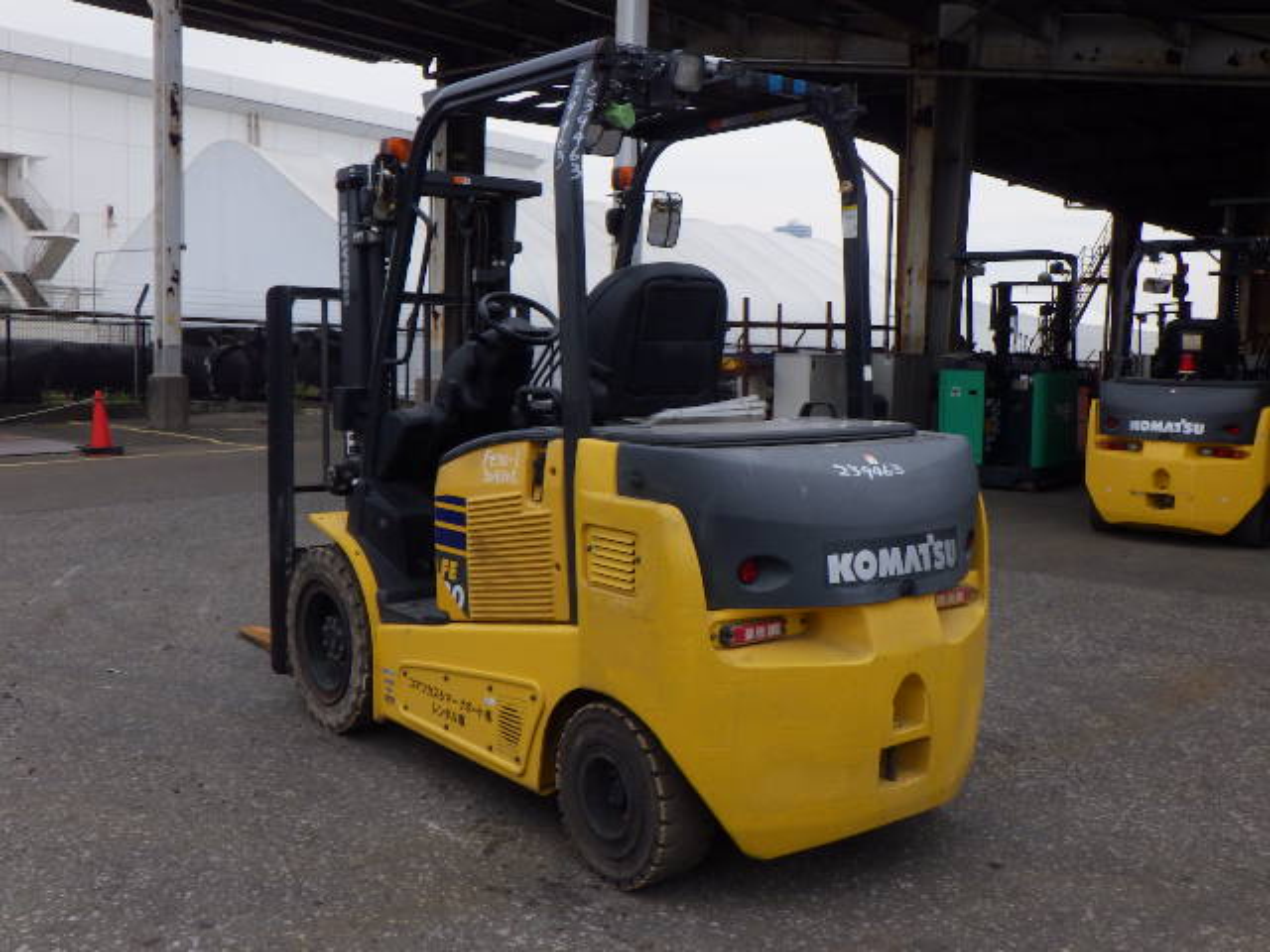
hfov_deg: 54.0
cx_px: 635
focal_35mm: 34
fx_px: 1247
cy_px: 476
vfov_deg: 41.8
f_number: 4.6
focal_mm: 6.1
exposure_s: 1/800
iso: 250
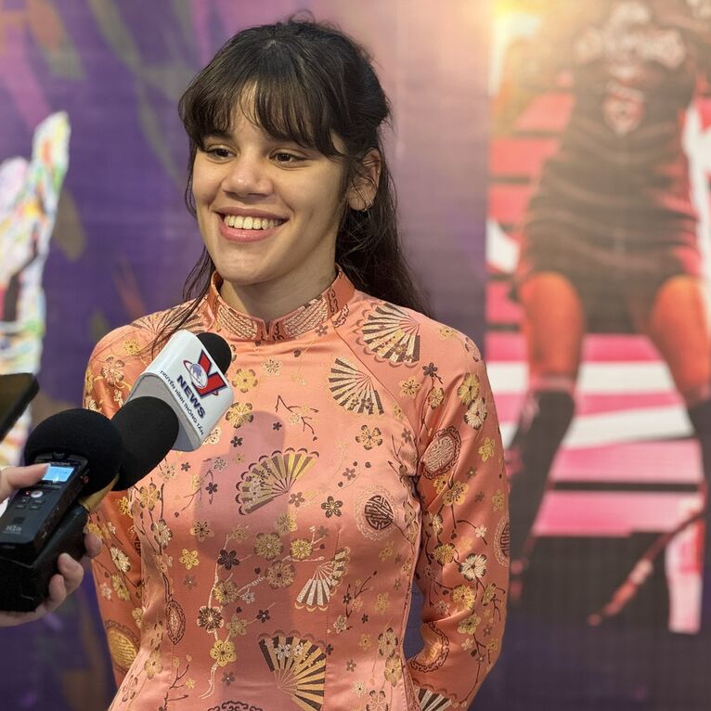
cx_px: 438
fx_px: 2115
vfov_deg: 19.1
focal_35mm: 91
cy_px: 356
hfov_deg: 19.1
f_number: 2.8
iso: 320
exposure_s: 1/50
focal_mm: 9
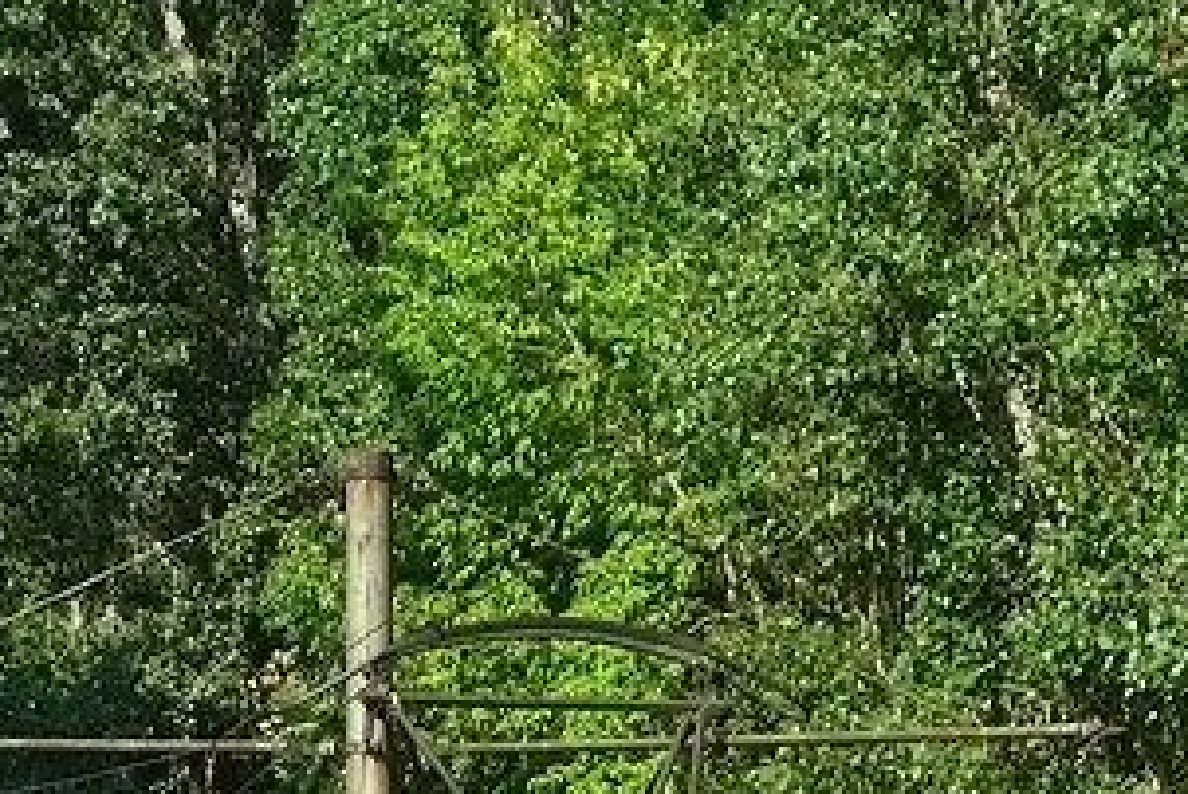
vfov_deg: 5.5
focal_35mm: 246
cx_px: 500
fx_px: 8126
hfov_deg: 8.4
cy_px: 1219
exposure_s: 1/500
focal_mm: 23.01
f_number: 4.5
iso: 125
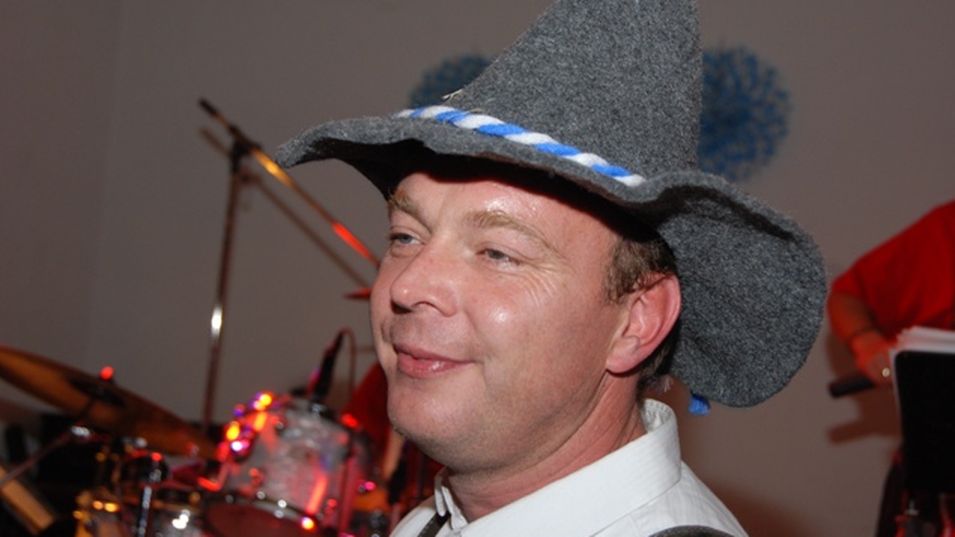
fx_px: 1848
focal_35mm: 73
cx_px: 480
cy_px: 239
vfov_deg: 16.5
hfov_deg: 29.0
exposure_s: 1/60
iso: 400
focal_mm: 46
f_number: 5.6
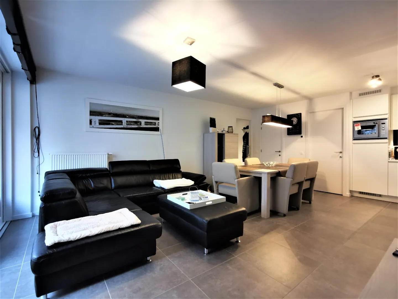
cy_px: 150
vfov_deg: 74.7
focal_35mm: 17
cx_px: 199
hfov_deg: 91.0
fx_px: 195
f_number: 2.2
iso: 320
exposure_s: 1/25
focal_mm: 2.26
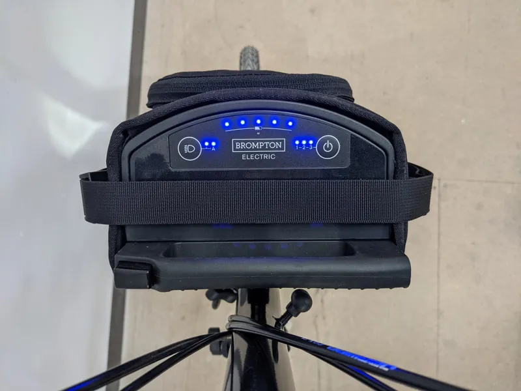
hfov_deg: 65.3
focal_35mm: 27
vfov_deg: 51.4
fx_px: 406
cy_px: 196
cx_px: 260
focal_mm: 4.38
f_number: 1.73
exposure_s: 1/30
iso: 59
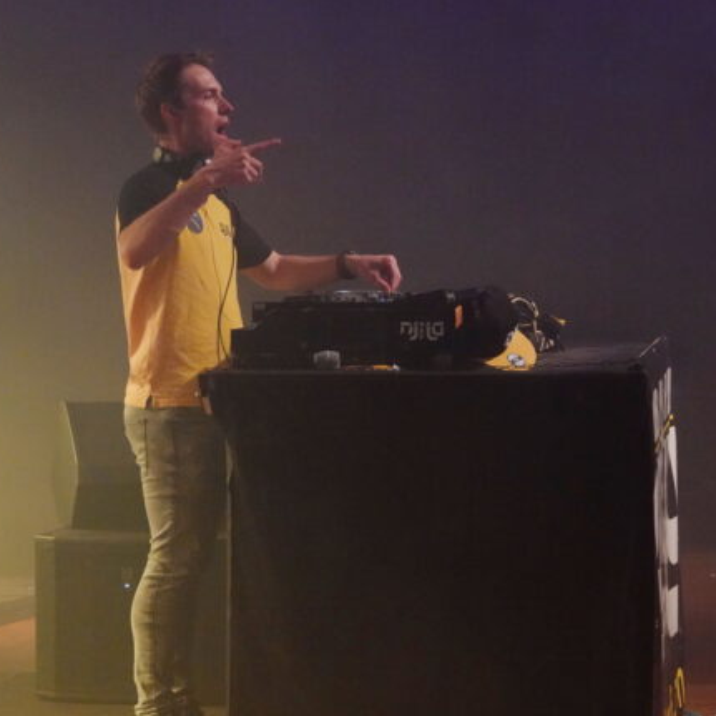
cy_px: 358
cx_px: 356
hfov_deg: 16.0
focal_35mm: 109
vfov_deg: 16.0
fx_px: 2551
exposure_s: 1/125
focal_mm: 31.33
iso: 2500
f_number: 3.5
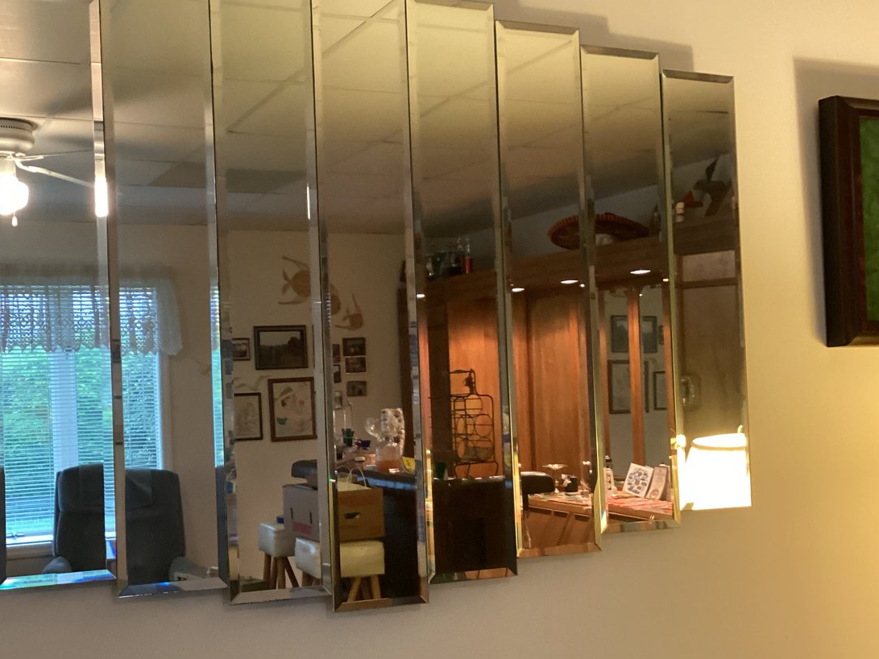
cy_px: 356
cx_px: 303
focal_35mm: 43
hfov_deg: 43.3
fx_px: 1092
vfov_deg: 33.6
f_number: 2.4
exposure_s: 1/50
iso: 320
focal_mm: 3.3
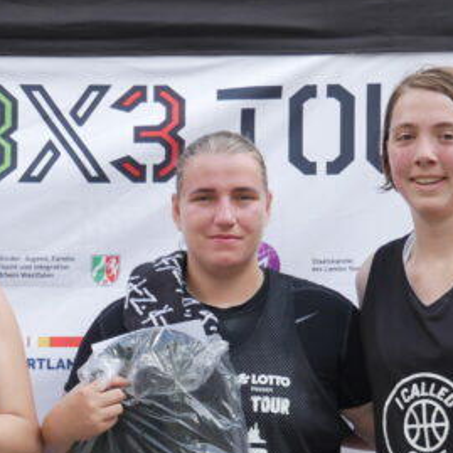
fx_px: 1717
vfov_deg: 14.8
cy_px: 450
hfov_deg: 14.9
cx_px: 39
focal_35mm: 116
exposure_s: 1/125
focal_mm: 23
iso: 200
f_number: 4.3
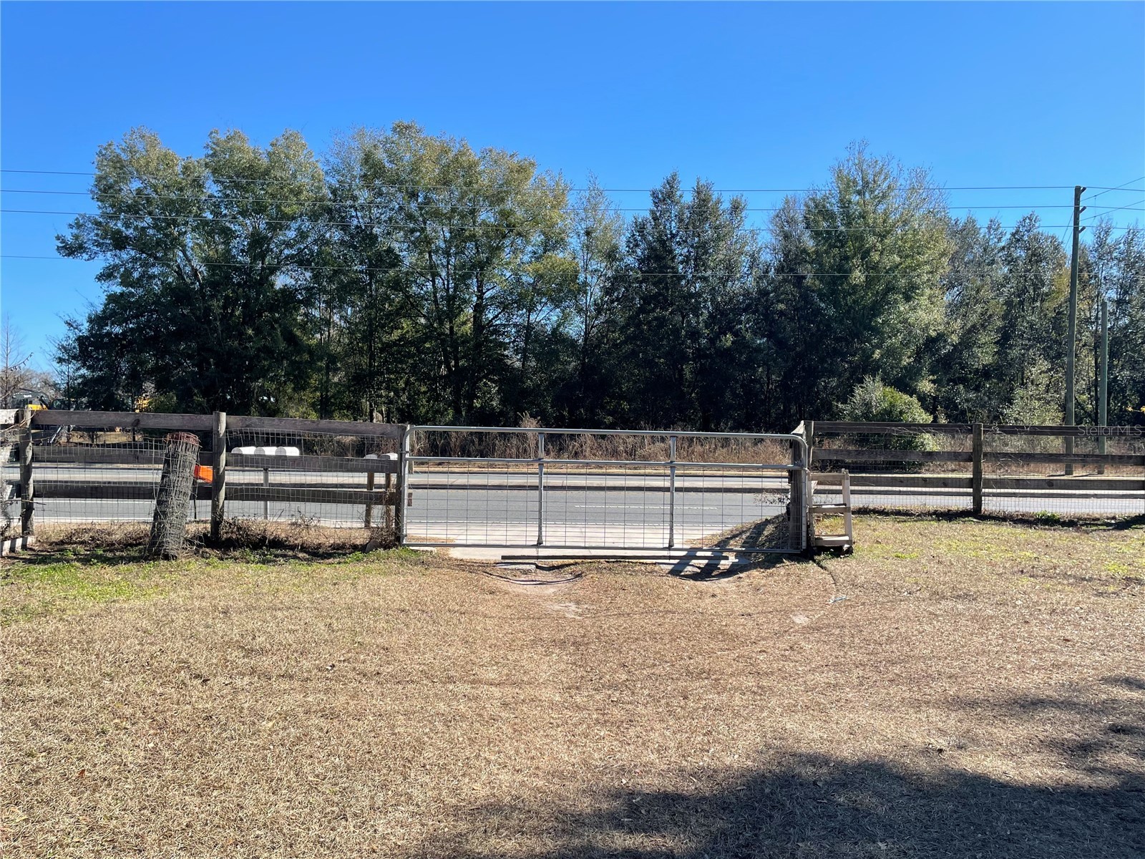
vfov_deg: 53.1
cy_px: 430
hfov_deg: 67.3
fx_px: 860
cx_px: 572
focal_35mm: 26
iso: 32
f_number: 1.6
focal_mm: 4.2
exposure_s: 1/2174
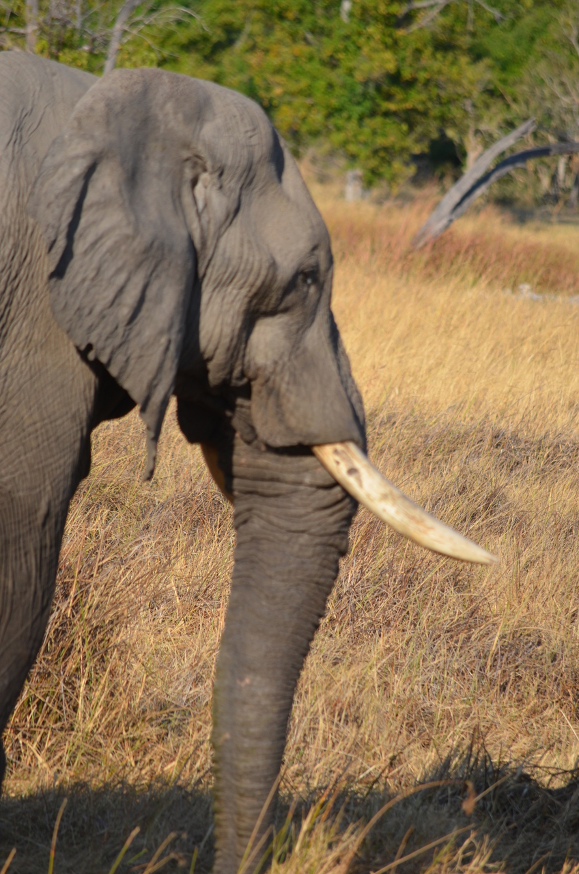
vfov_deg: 4.6
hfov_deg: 3.0
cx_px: 290
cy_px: 437
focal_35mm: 450
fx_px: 10903
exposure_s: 1/640
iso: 200
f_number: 6.3
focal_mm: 300
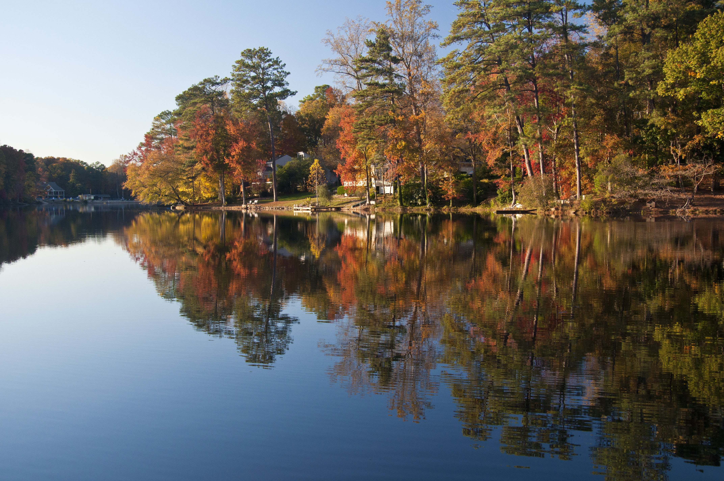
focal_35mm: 42
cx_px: 362
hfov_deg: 46.4
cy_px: 240
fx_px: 844
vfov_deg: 31.8
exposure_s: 1/250
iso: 800
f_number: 8
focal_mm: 28
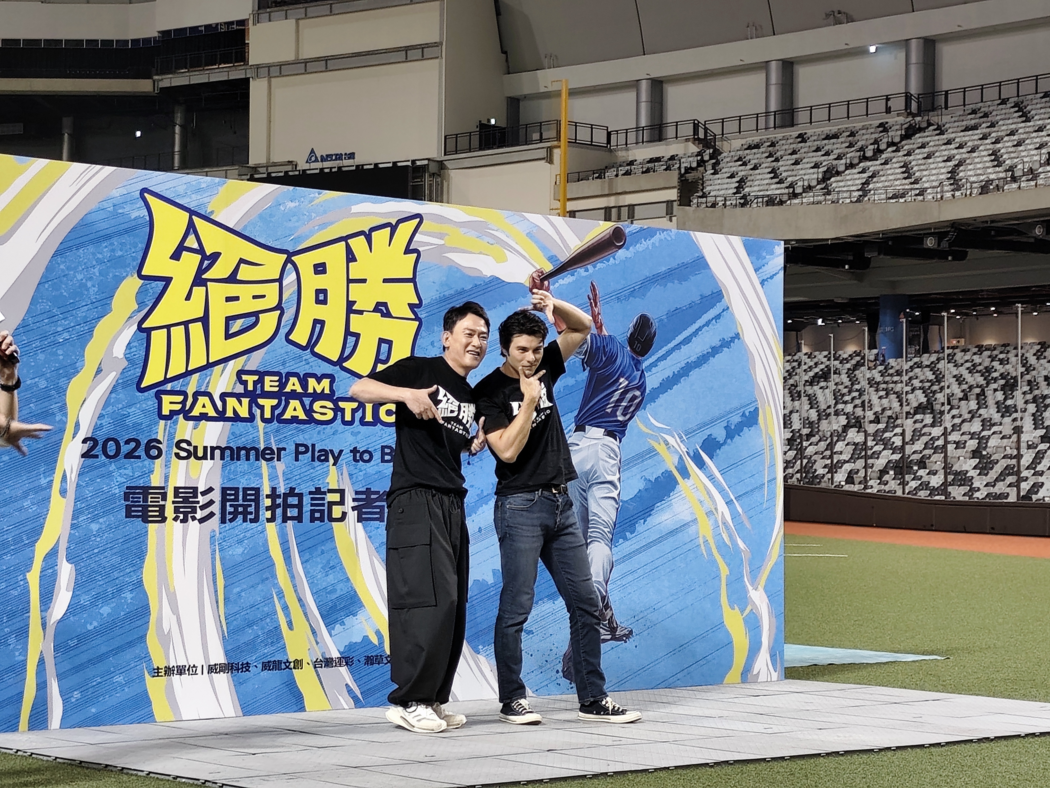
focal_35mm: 79
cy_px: 394
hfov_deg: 24.7
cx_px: 525
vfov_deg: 18.7
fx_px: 2396
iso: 320
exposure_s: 1/60
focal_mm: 6.19
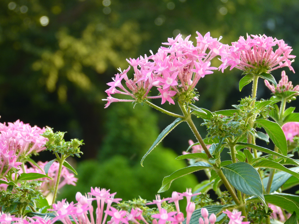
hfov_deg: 15.9
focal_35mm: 124
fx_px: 1071
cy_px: 112
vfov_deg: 12.0
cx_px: 150
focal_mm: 22.2
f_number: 3.6
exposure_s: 1/30
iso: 100
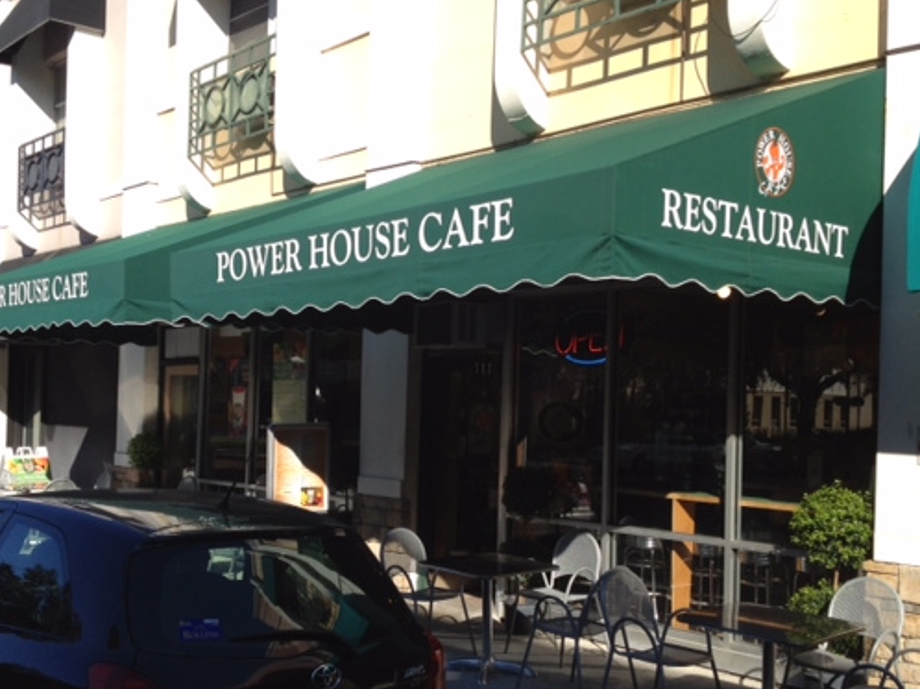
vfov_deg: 32.1
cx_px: 381
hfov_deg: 41.9
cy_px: 397
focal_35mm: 45
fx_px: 1195
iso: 50
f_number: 2.4
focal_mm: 4.28
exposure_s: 1/1453
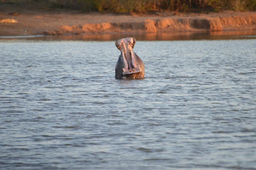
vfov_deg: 3.0
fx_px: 3197
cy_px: 85
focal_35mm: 450
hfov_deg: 4.6
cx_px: 128
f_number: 5.6
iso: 1400
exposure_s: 1/500
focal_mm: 300
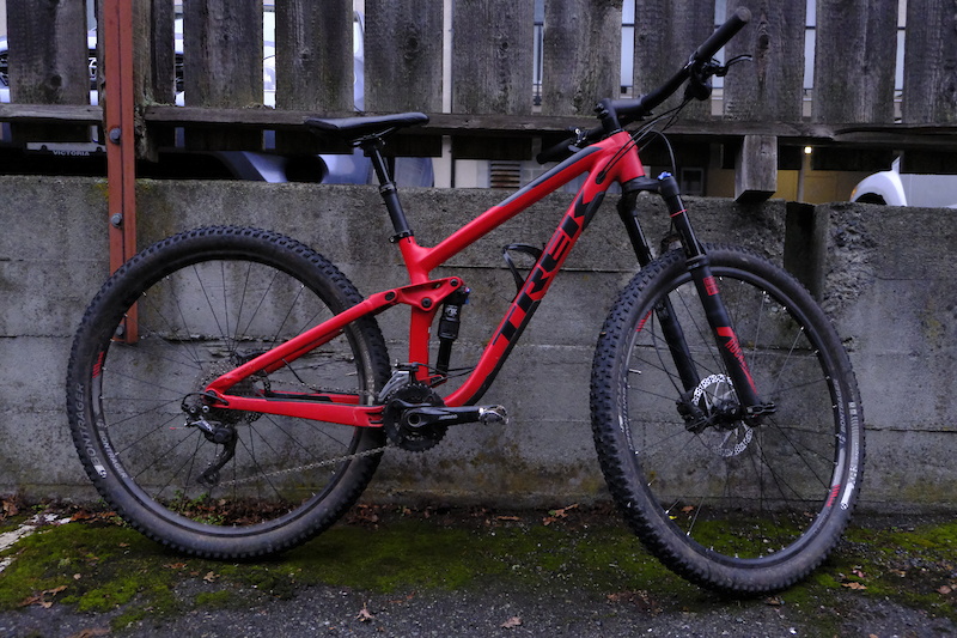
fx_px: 771
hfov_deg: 63.7
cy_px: 319
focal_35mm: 29
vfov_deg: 44.9
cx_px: 478
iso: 10000
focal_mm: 19.6
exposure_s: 1/1600
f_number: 2.8
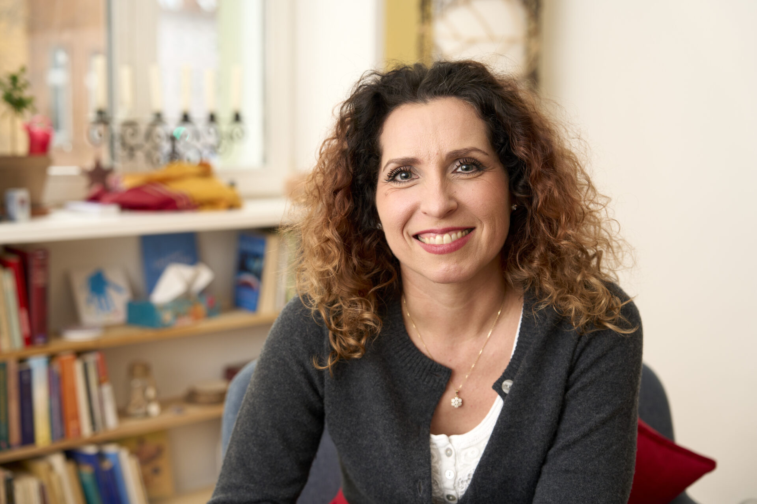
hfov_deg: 39.6
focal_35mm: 50
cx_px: 378
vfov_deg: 27.0
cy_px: 252
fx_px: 1051
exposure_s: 1/125
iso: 400
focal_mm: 50
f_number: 3.2
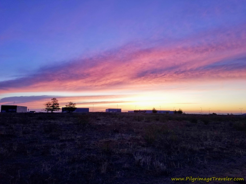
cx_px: 123
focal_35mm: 26
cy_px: 92
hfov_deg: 67.3
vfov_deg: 53.1
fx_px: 185
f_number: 1.7
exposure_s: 1/120
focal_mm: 4.3
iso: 64
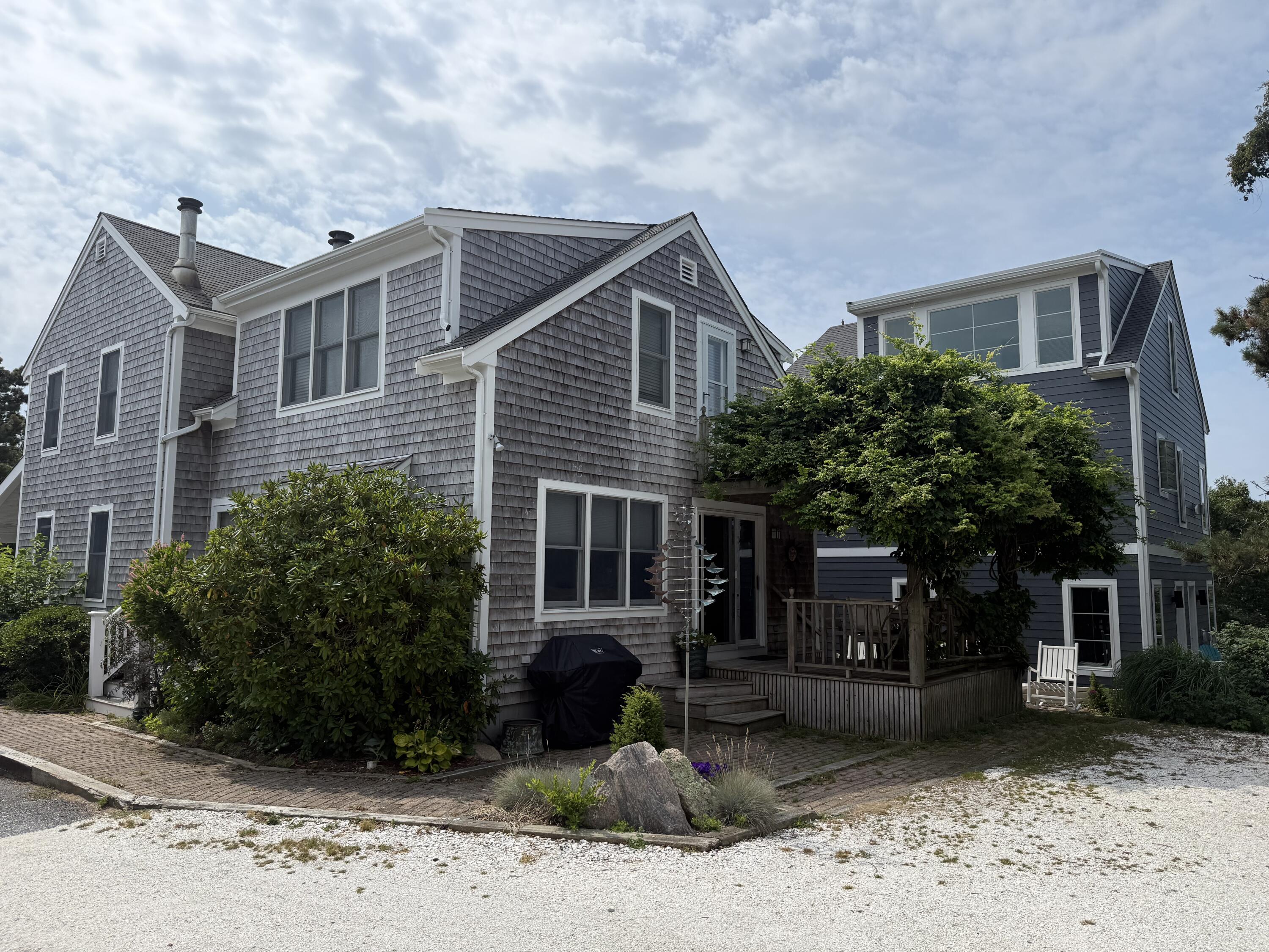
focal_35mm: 24
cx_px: 634
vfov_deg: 56.8
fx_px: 880
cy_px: 476
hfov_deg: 71.6
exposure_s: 1/9091
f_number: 1.78
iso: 80
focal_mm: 6.76
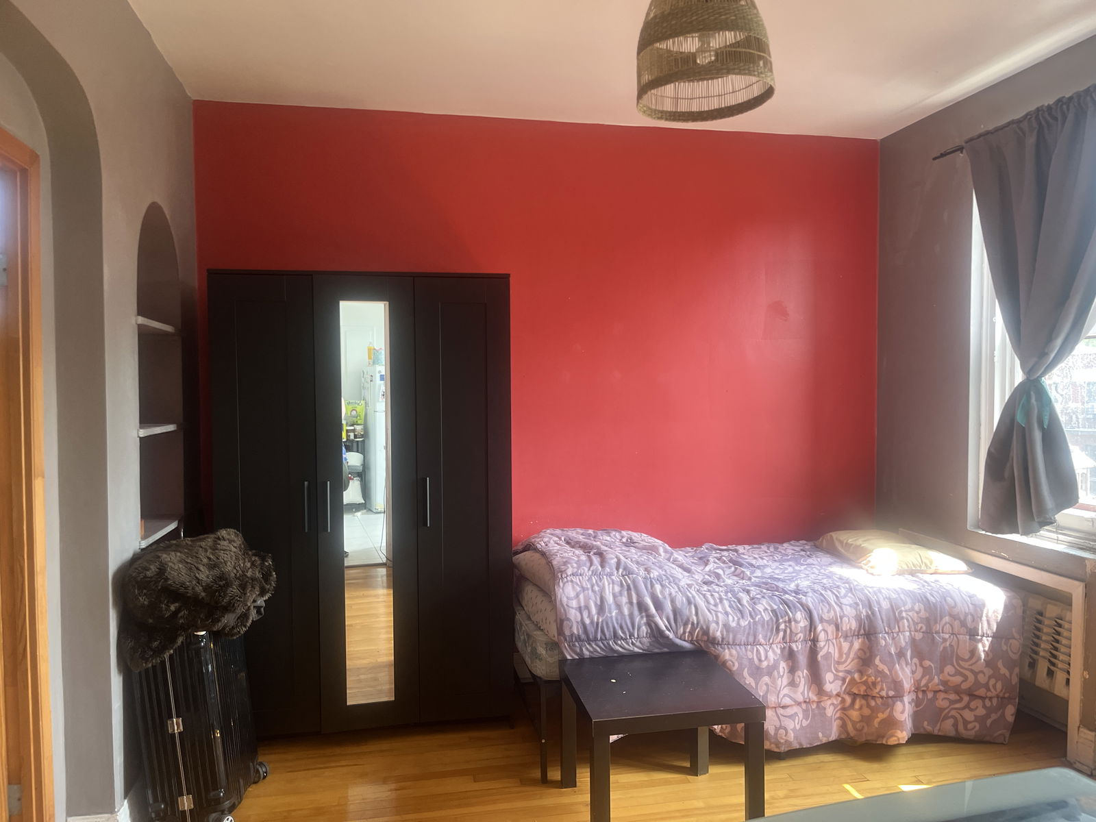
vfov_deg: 53.1
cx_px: 548
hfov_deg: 67.3
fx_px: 823
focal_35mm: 26
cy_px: 411
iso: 125
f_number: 1.6
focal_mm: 5.1
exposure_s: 1/112
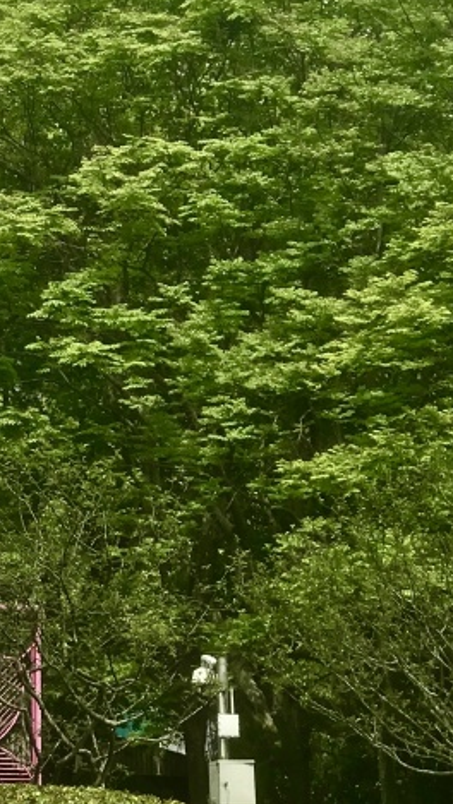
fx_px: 3393
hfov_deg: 7.5
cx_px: -230
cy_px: 159
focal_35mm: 159
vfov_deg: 13.5
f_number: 2.8
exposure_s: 1/553
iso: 20
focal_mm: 6.6
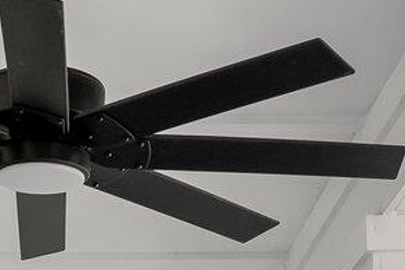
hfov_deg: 14.5
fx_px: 1574
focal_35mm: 140
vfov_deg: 8.6
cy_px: 721
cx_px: 44
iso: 400
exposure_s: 1/200
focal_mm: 20
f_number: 8
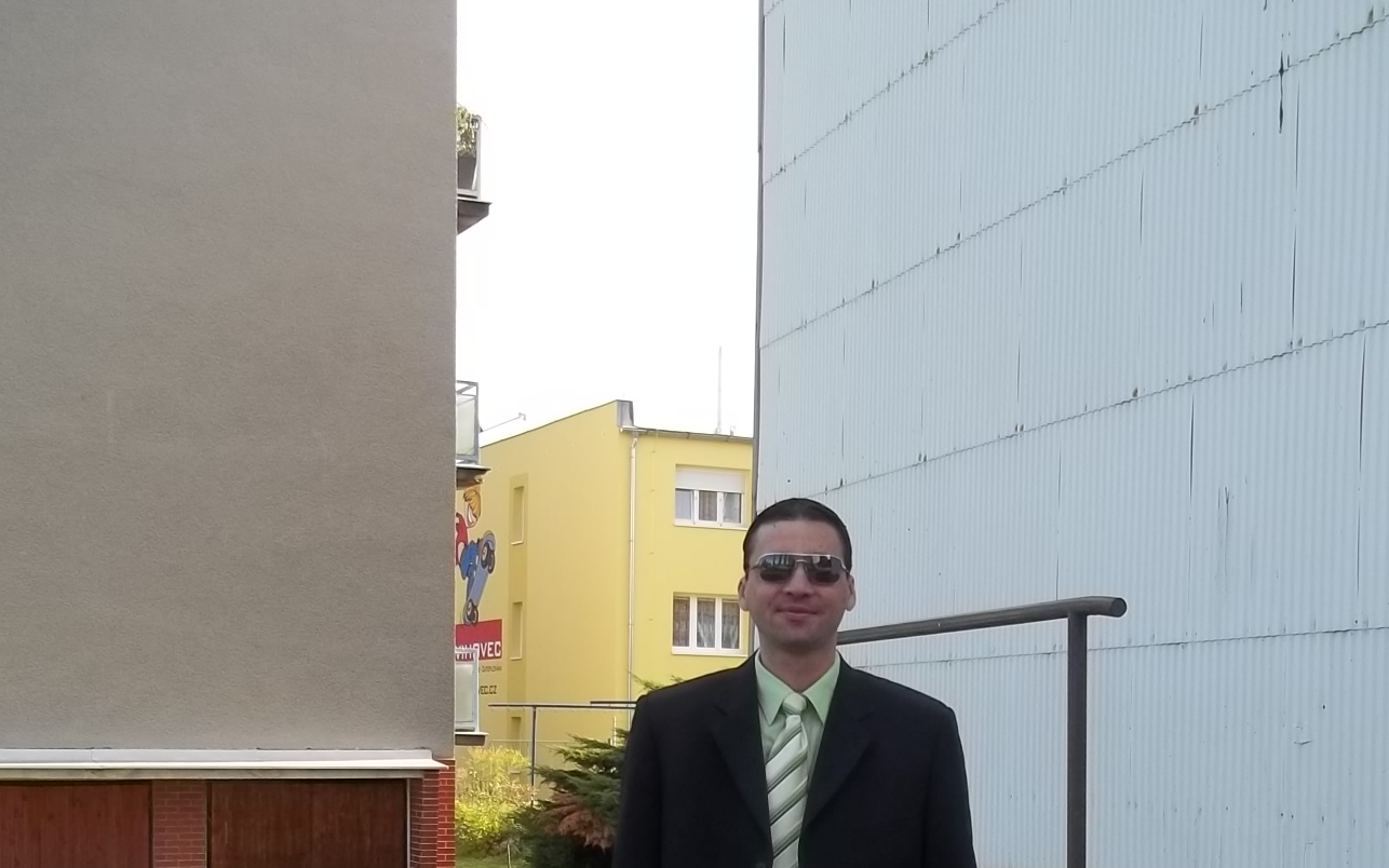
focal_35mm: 54
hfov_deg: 37.5
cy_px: 862
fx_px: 2044
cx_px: 765
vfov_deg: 23.0
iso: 64
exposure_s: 1/320
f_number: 2.9
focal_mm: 5.7
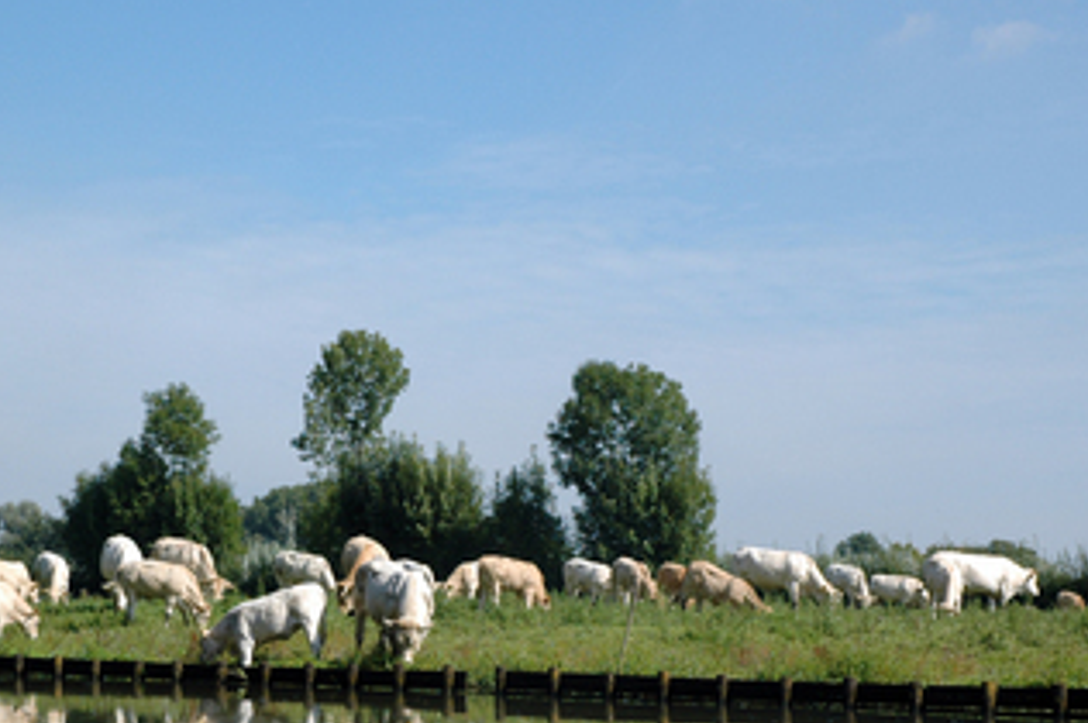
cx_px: 485
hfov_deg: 21.3
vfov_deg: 14.2
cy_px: 485
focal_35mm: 96
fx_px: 2898
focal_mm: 44
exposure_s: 1/320
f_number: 9
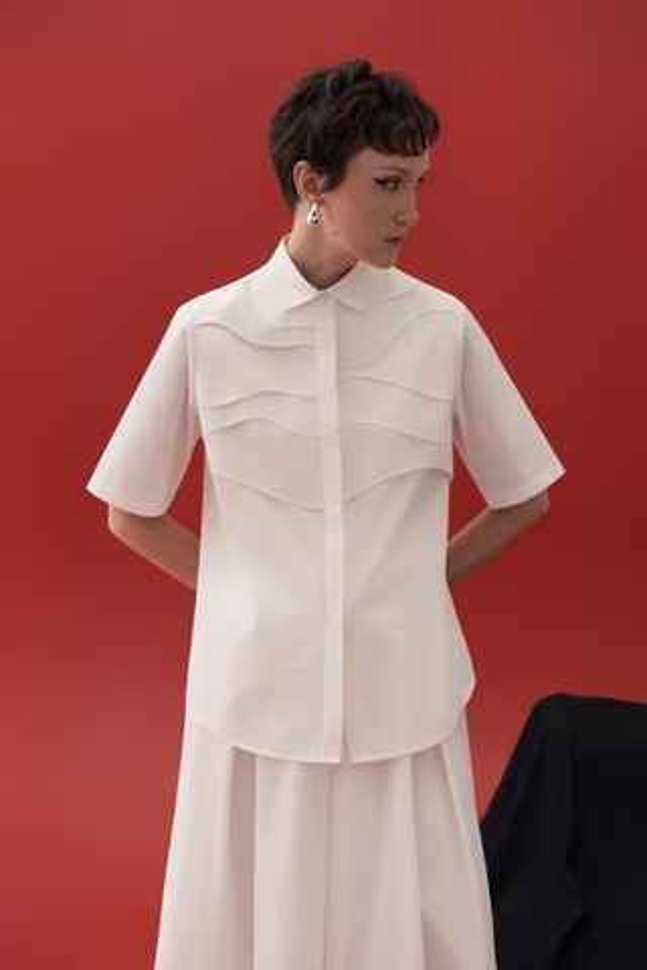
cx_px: 324
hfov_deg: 24.6
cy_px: 485
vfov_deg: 36.2
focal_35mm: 55
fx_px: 1483
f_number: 5.6
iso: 250
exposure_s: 1/160
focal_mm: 55
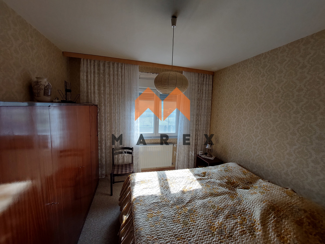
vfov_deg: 89.9
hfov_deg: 106.2
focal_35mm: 13
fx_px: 122
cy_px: 122
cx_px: 162
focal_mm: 1.74
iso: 50
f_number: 2.2
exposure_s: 1/168
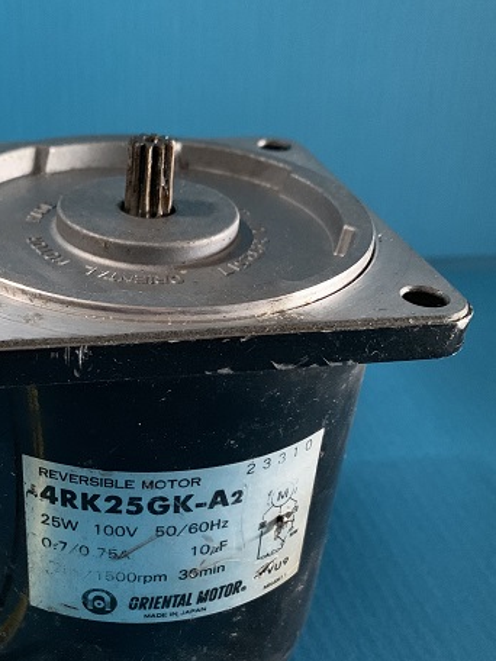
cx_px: 123
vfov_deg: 40.8
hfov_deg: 31.0
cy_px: 433
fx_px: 879
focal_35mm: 46
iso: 640
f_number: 1.8
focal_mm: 4.25
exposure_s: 1/30
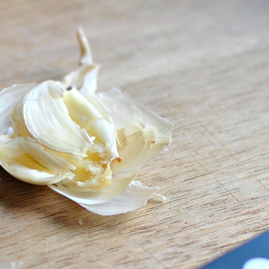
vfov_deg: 12.0
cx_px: 83
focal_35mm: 145
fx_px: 1278
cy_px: 172
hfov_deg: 12.0
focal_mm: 35
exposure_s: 1/200
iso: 400
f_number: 2.5
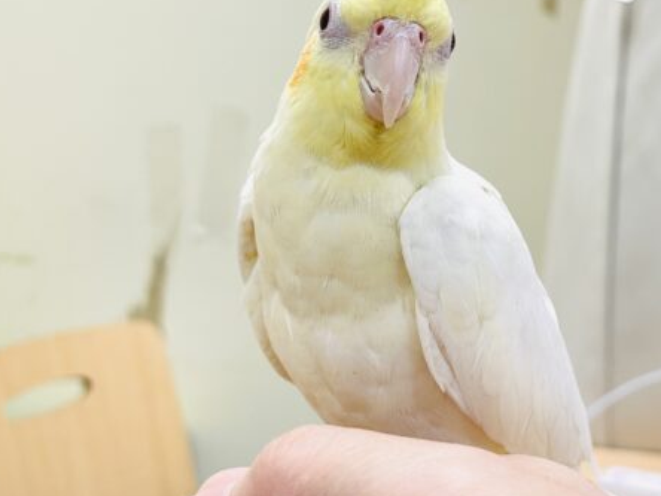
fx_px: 1432
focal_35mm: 75
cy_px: 180
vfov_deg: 19.6
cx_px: 436
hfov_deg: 25.9
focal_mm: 6
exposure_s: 1/99
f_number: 2
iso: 80
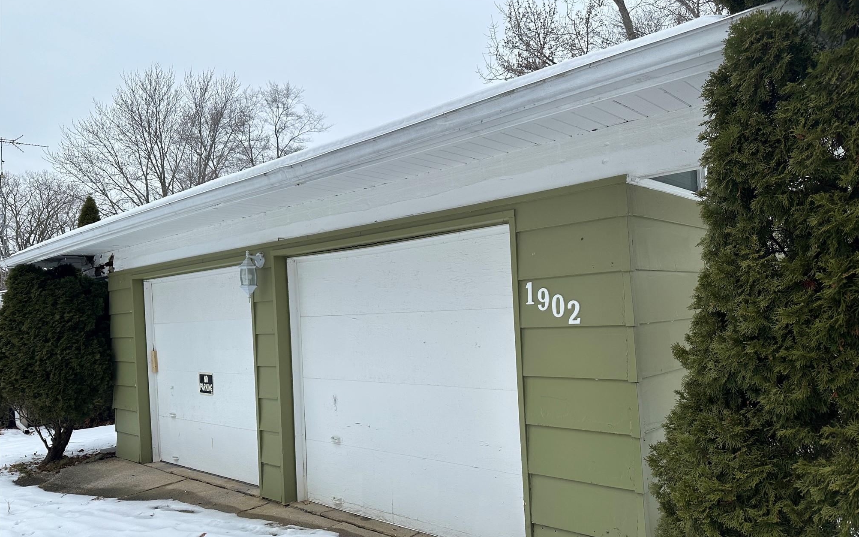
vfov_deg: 47.4
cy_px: 310
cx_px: 438
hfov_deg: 70.4
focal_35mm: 26
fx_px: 609
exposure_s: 1/1157
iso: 80
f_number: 1.78
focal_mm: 6.86
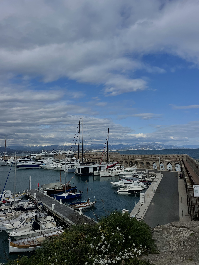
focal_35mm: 26
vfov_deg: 67.3
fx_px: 199
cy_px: 132
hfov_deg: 53.1
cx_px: 100
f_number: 1.6
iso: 50
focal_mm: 4.2
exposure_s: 1/17241
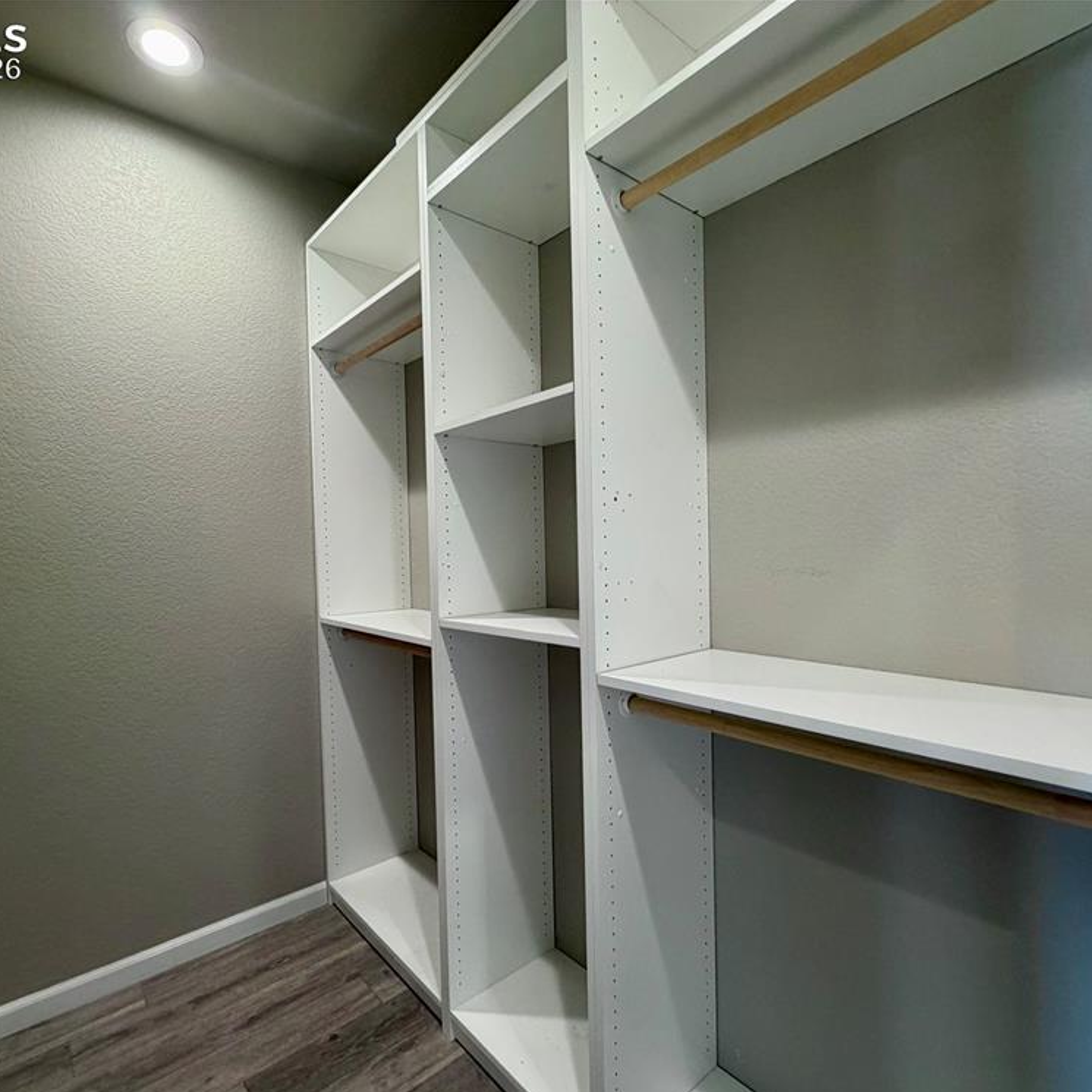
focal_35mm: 17
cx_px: 484
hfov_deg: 83.6
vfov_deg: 83.9
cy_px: 561
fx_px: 607
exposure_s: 1/60
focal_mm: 2.22
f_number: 2.2
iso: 200
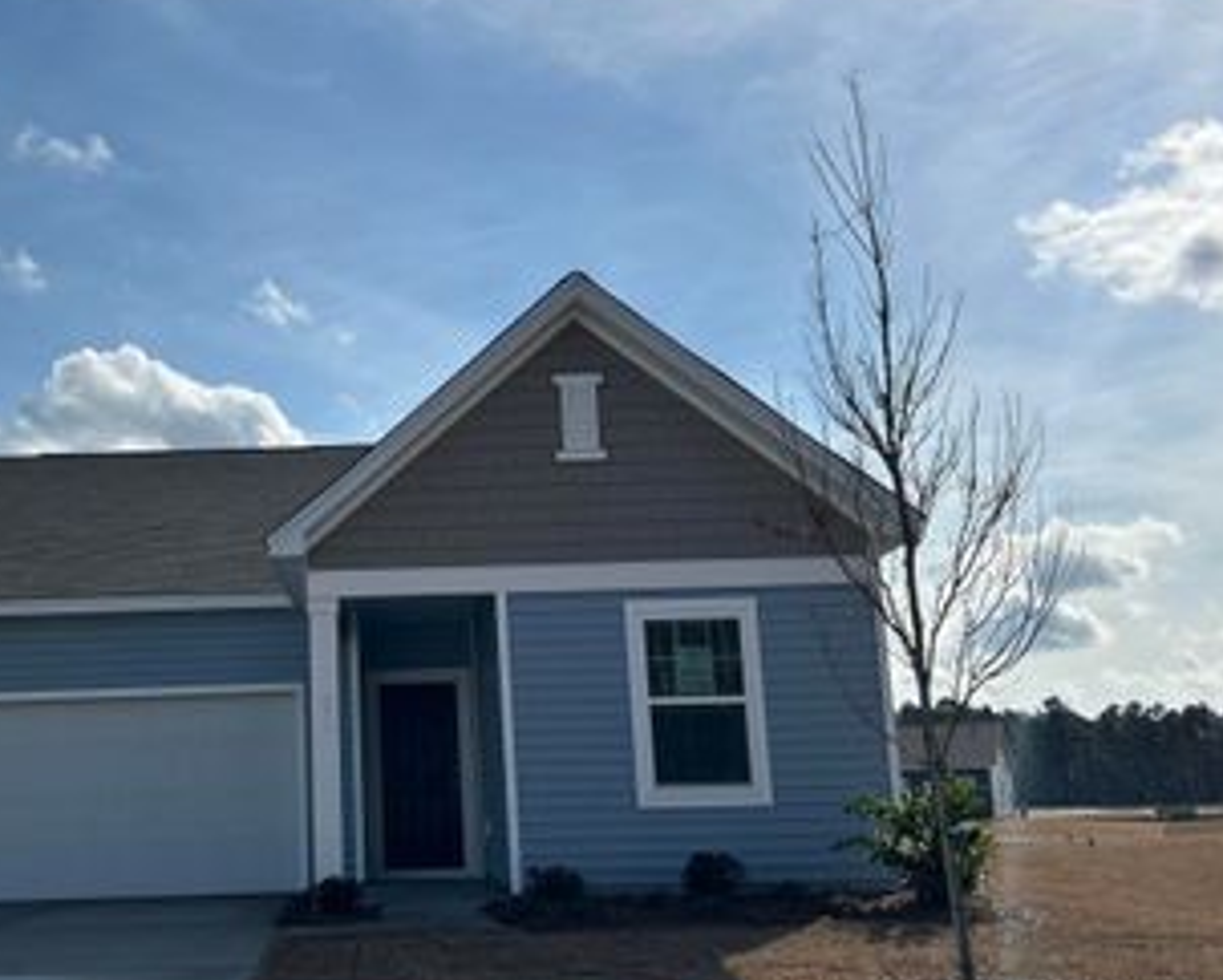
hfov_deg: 42.7
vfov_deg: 35.7
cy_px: 504
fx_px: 1521
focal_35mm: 42
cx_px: 332
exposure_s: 1/11364
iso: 50
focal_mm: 5.7
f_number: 1.5
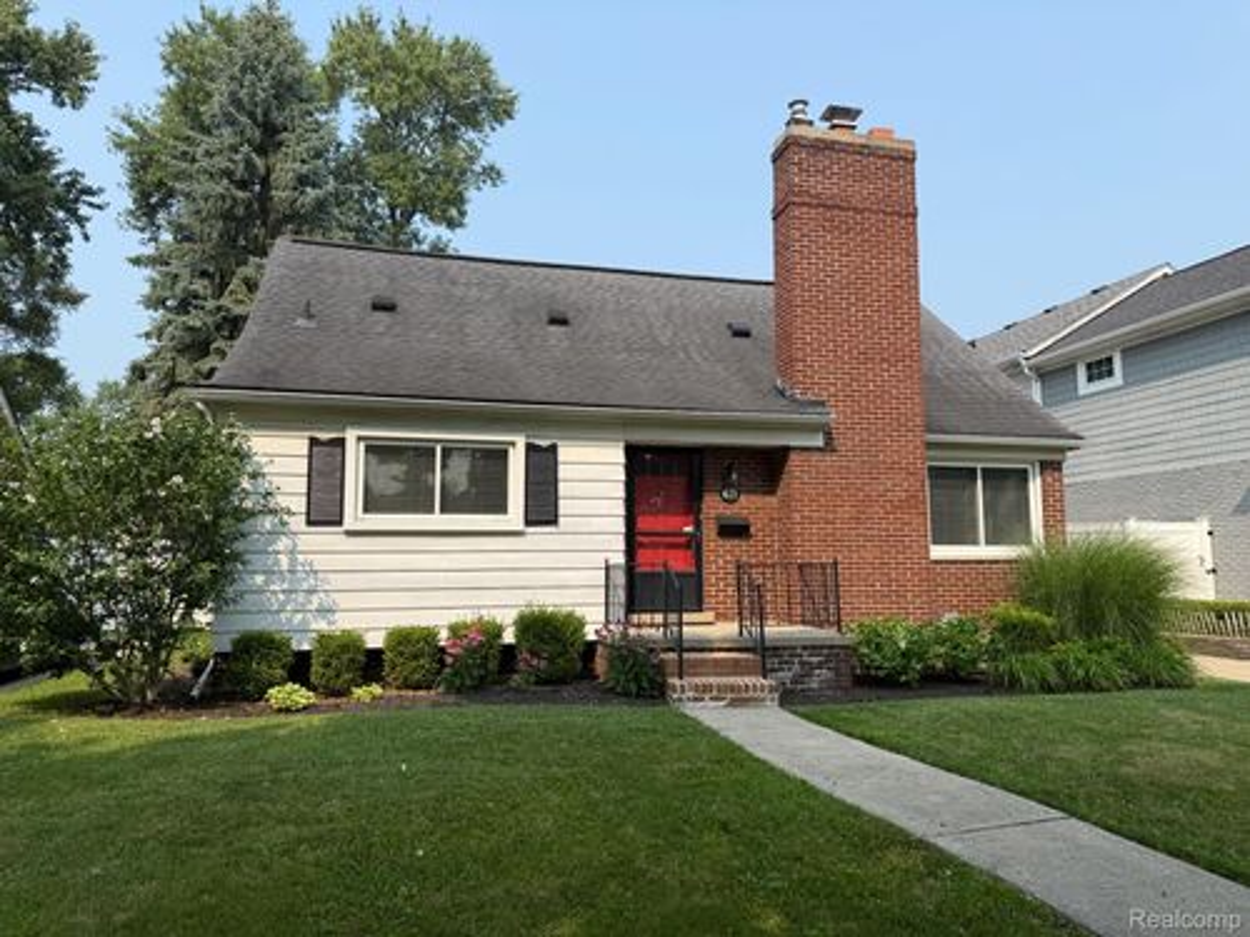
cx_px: 625
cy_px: 468
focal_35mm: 24
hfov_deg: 71.6
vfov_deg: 56.8
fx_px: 867
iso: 80
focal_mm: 6.76
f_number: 1.78
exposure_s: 1/3425
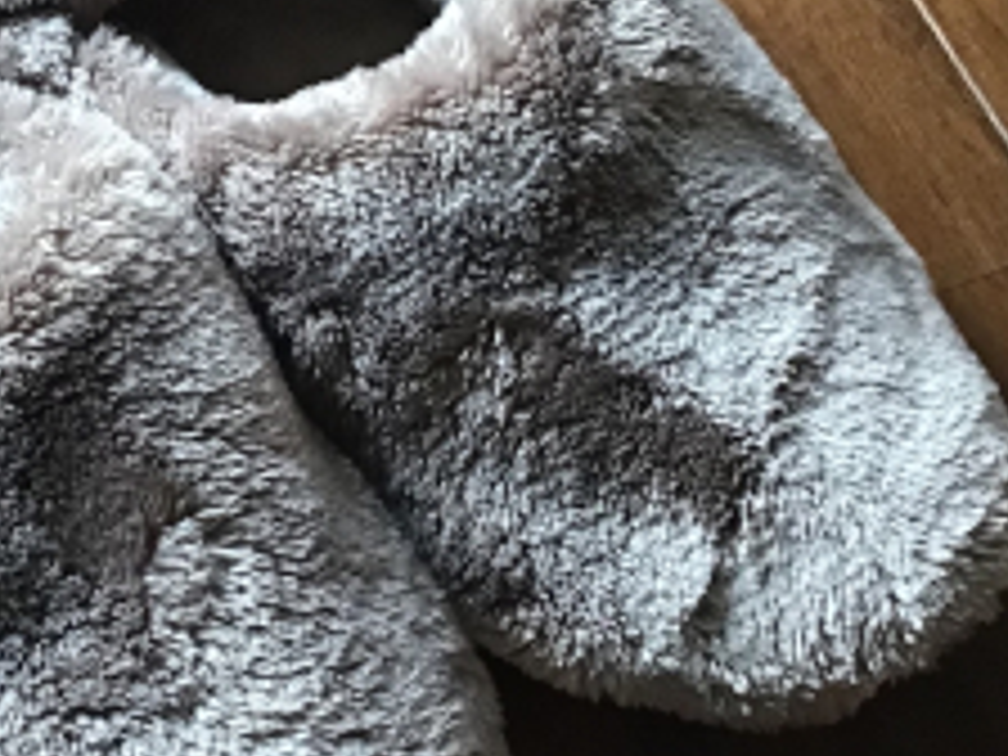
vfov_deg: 17.8
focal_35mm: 83
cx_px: 256
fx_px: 2417
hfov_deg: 23.3
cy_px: 360
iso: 160
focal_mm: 3.3
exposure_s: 1/33
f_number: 2.4
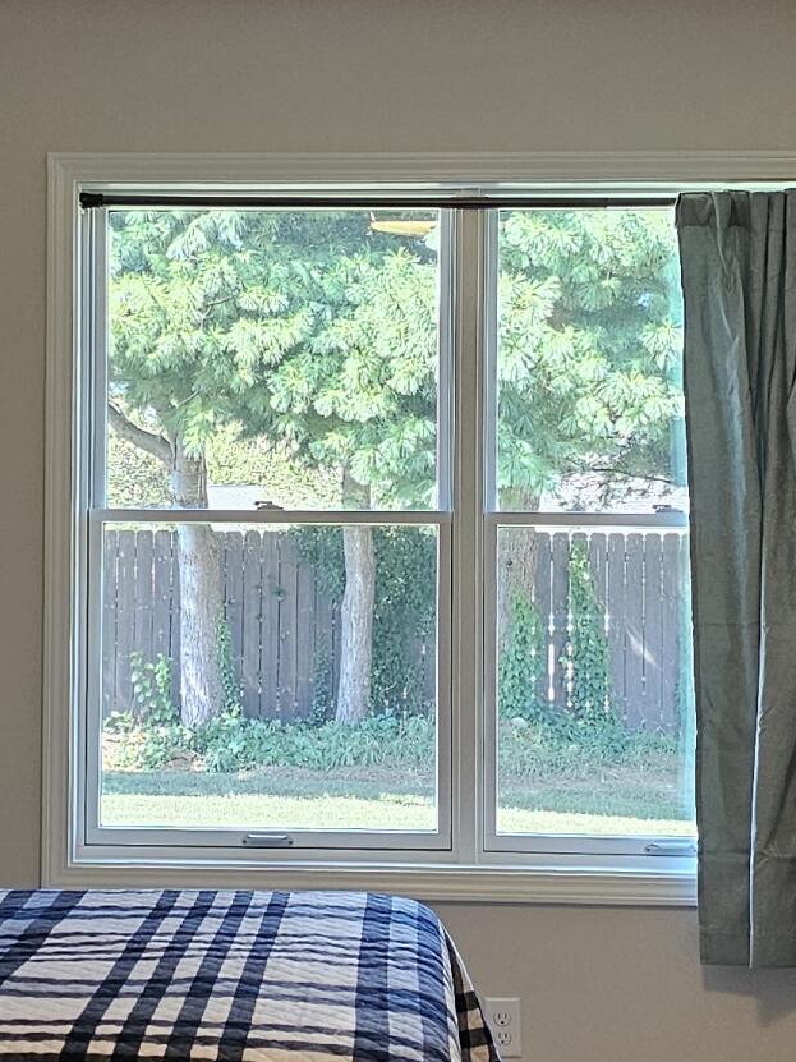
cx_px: 221
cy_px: 507
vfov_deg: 23.6
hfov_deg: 17.7
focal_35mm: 83
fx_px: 2545
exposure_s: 1/120
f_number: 1.7
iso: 200
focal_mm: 6.3
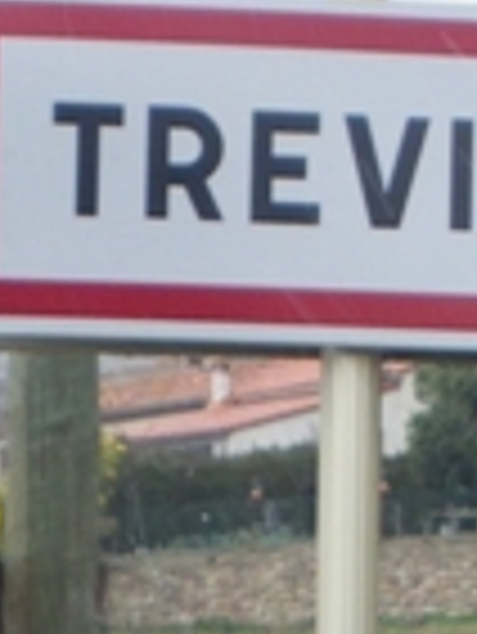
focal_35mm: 190
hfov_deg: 7.8
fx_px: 3486
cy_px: 1048
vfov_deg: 10.0
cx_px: -45
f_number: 4
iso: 64
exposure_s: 1/80
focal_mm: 7.5
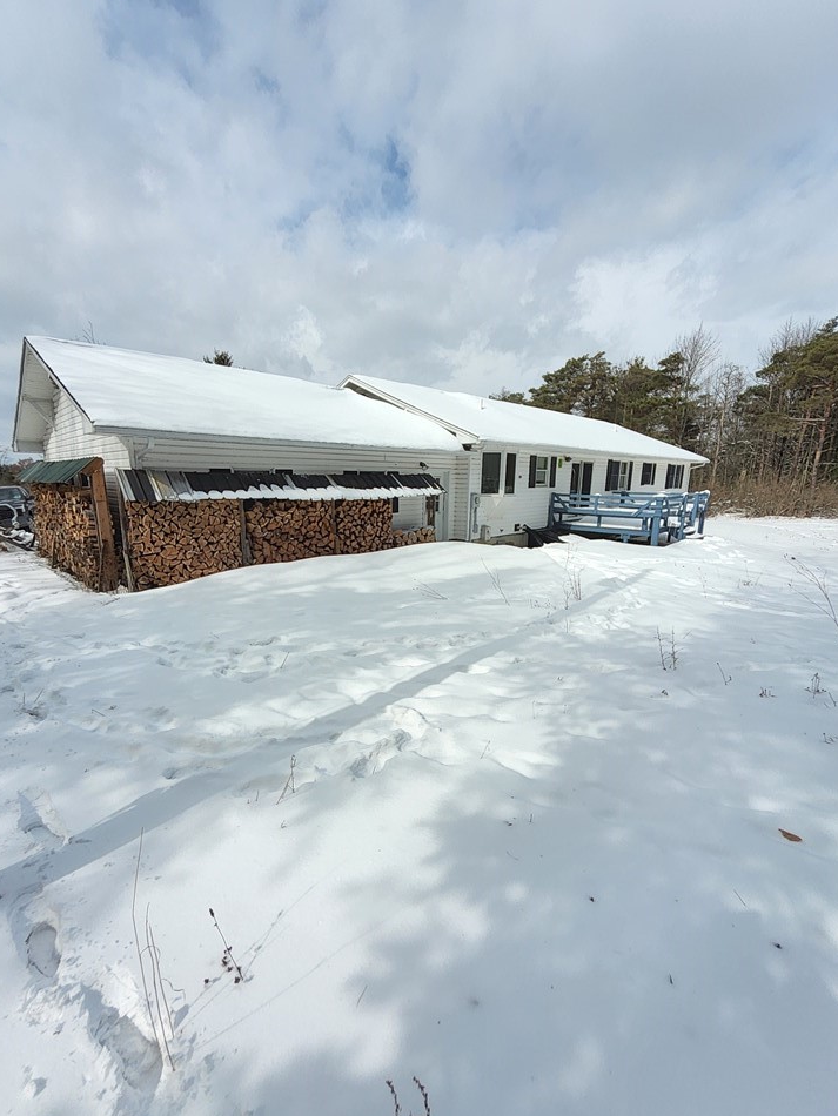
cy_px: 582
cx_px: 402
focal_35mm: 14
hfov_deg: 85.7
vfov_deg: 102.0
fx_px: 452
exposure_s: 1/2346
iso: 32
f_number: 2.2
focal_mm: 1.13
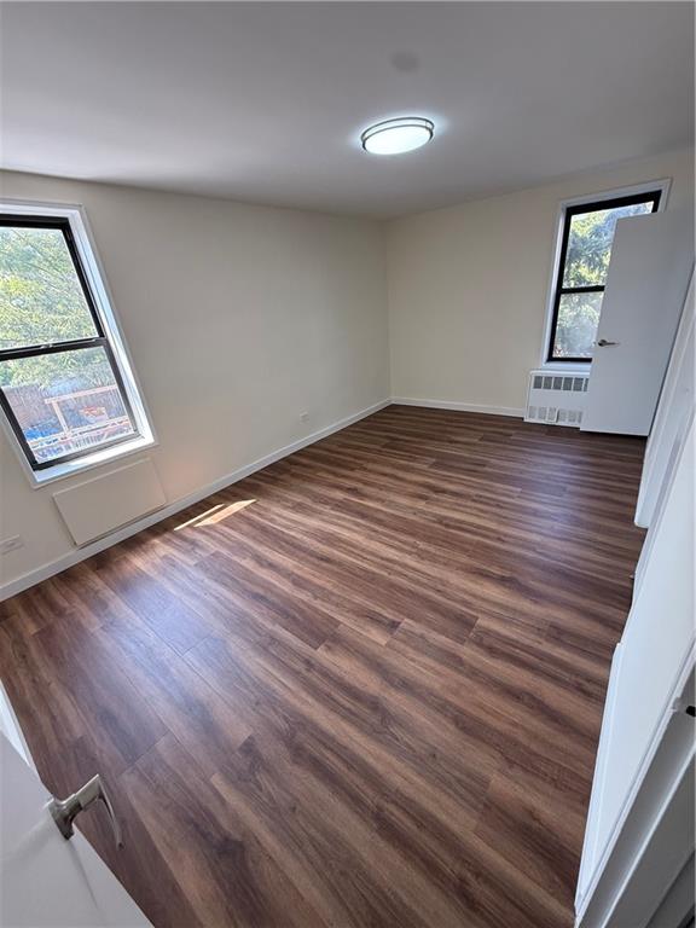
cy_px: 464
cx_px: 348
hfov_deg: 85.7
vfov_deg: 102.1
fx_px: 375
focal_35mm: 14
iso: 125
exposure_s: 1/99
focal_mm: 2.22
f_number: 2.2
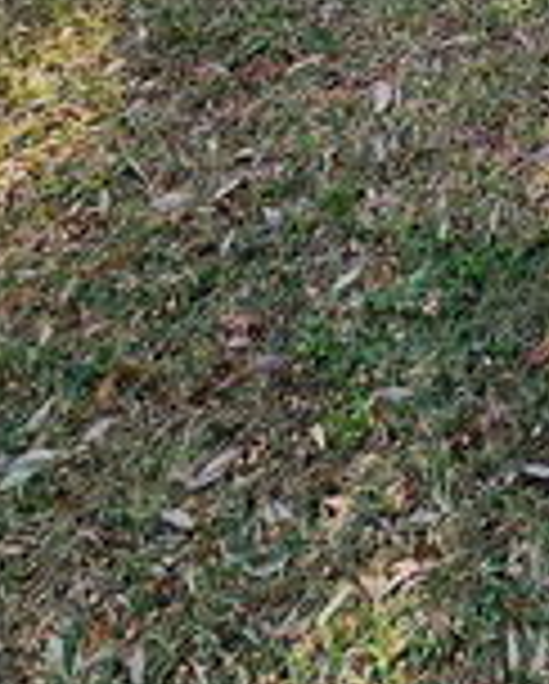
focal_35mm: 57
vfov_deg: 20.0
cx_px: 846
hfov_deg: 21.8
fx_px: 1155
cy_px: -634
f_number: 2.2
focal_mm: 2.2
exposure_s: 1/408
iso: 50
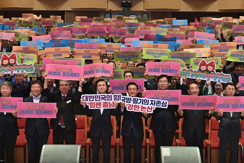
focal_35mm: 70
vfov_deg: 19.5
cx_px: 122
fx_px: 474
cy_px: 82
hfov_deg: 28.8
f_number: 5
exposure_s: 1/250
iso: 1600
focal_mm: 70
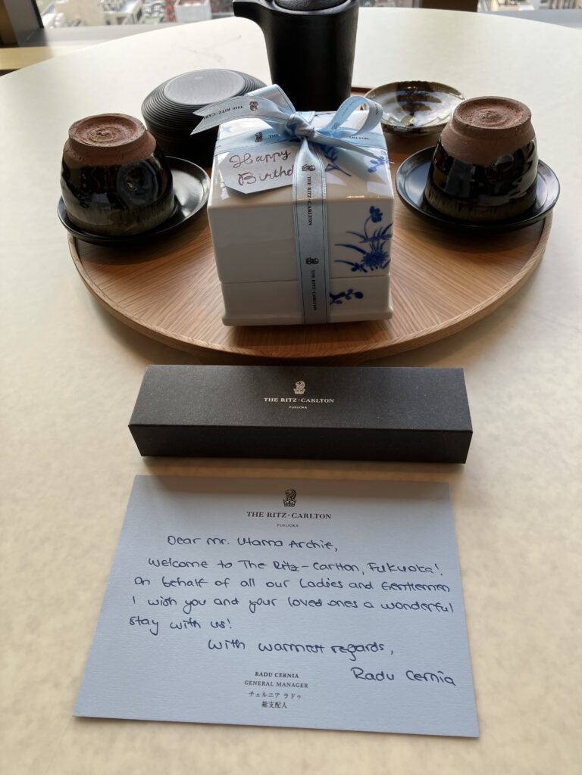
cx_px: 291
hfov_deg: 49.7
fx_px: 628
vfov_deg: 63.4
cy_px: 388
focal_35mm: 28
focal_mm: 3.99
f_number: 1.8
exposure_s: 1/100
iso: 25
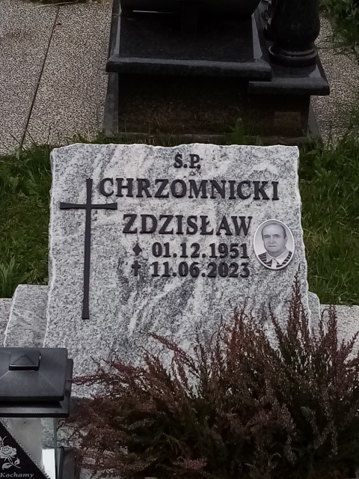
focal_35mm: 26
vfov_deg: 67.3
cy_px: 240
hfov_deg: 53.1
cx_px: 180
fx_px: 360
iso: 105
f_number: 1.8
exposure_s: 1/478
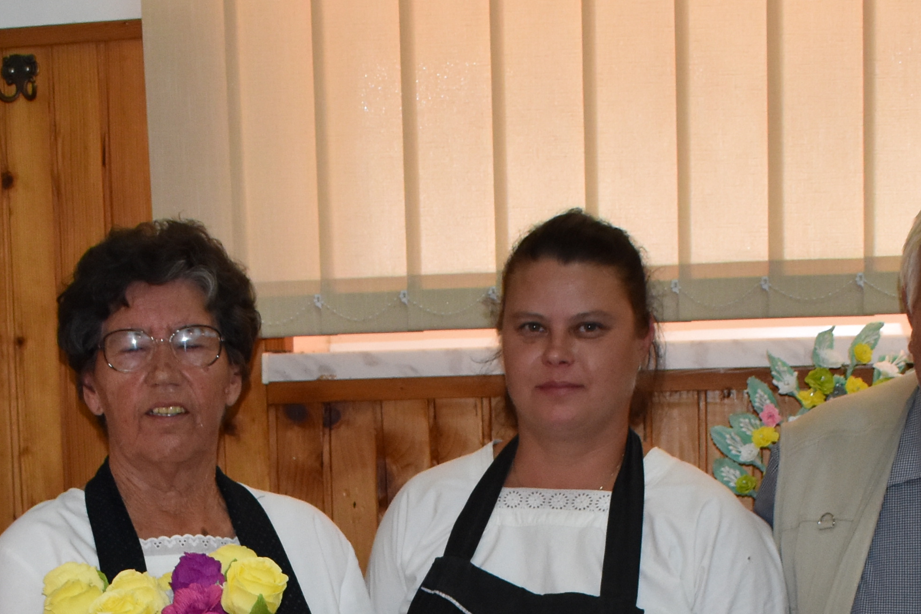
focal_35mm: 97
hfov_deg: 21.1
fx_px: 2469
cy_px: 935
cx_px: 421
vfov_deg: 13.3
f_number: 3.8
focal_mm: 21
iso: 800
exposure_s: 1/200
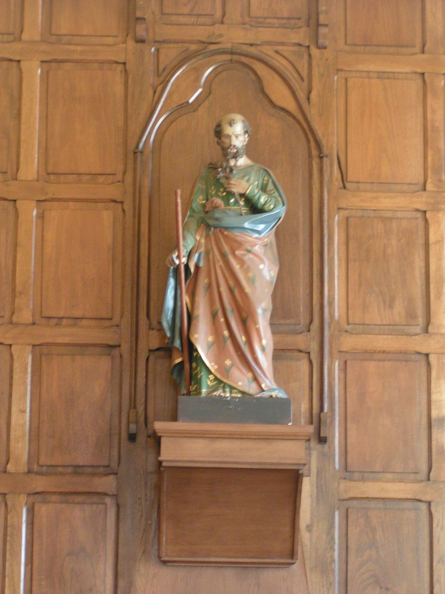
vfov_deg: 20.7
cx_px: 222
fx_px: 1629
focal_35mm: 95
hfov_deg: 15.6
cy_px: 297
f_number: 3.5
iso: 200
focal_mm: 14.5
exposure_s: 1/15
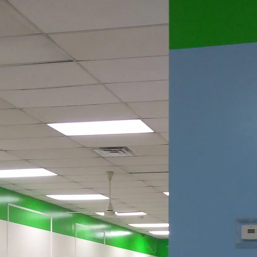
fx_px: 512
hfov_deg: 27.6
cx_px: 206
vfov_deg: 25.7
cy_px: 296
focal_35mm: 61
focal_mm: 3.46
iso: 257
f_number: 2.2
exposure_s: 1/30
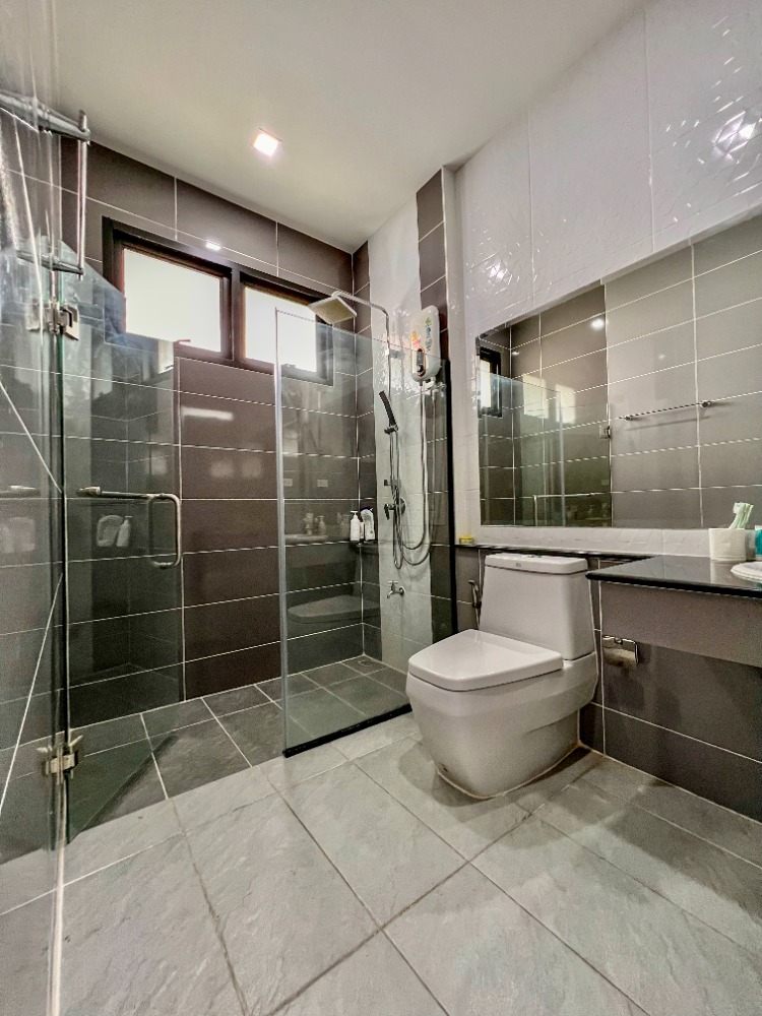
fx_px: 382
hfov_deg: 89.9
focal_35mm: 13
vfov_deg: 106.2
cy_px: 508
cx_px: 381
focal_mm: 1.57
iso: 400
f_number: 1.8
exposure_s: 1/60
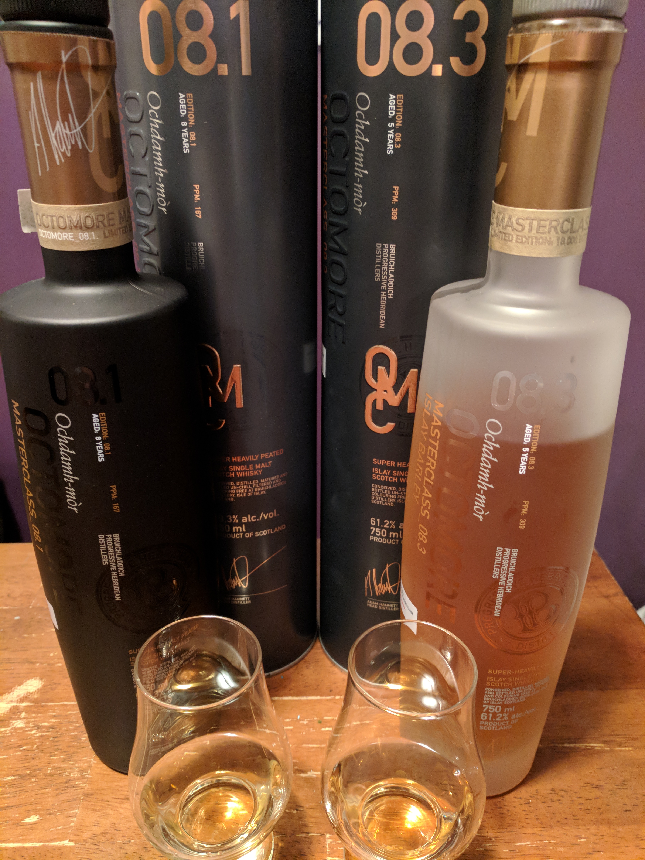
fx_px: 646
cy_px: 430
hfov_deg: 53.1
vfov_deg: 67.3
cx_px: 322
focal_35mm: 26
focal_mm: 4.67
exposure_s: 1/17.1
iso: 1176
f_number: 2
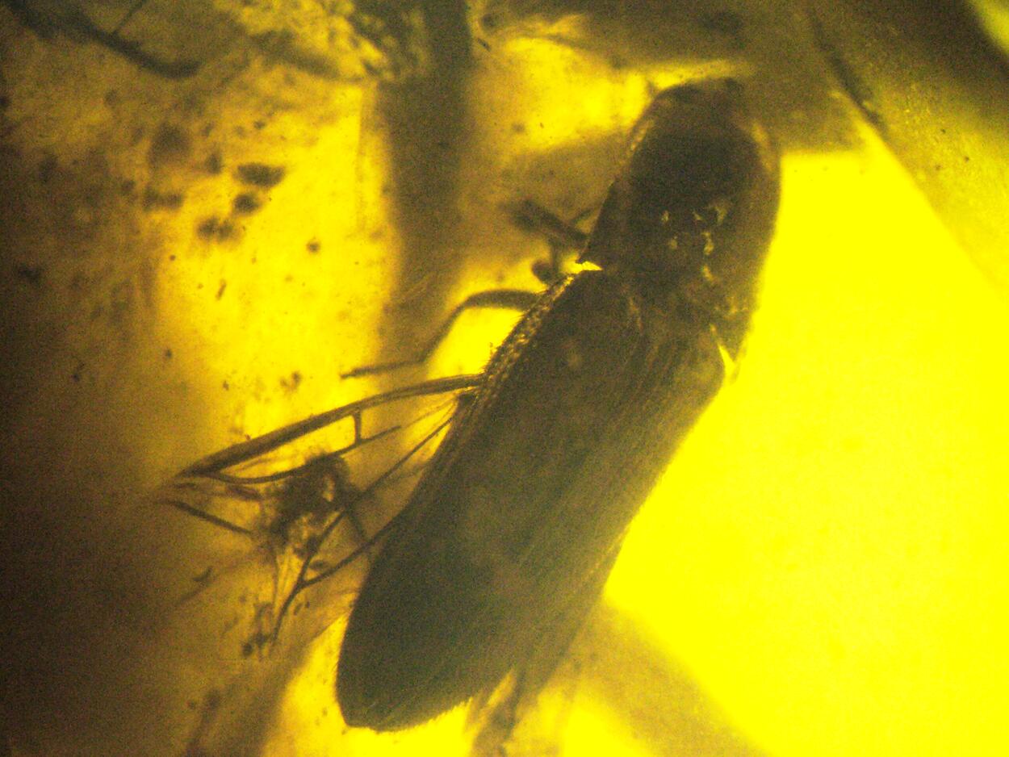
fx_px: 3061
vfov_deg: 14.1
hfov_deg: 18.7
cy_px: 378
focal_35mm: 105
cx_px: 504
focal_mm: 17.4
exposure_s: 1/160
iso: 400
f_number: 5
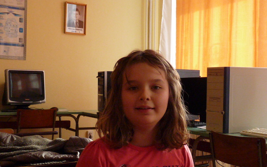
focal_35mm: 54
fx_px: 393
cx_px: 135
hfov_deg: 37.5
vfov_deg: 24.0
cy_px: 99
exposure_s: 1/320
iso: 400
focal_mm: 5
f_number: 2.8
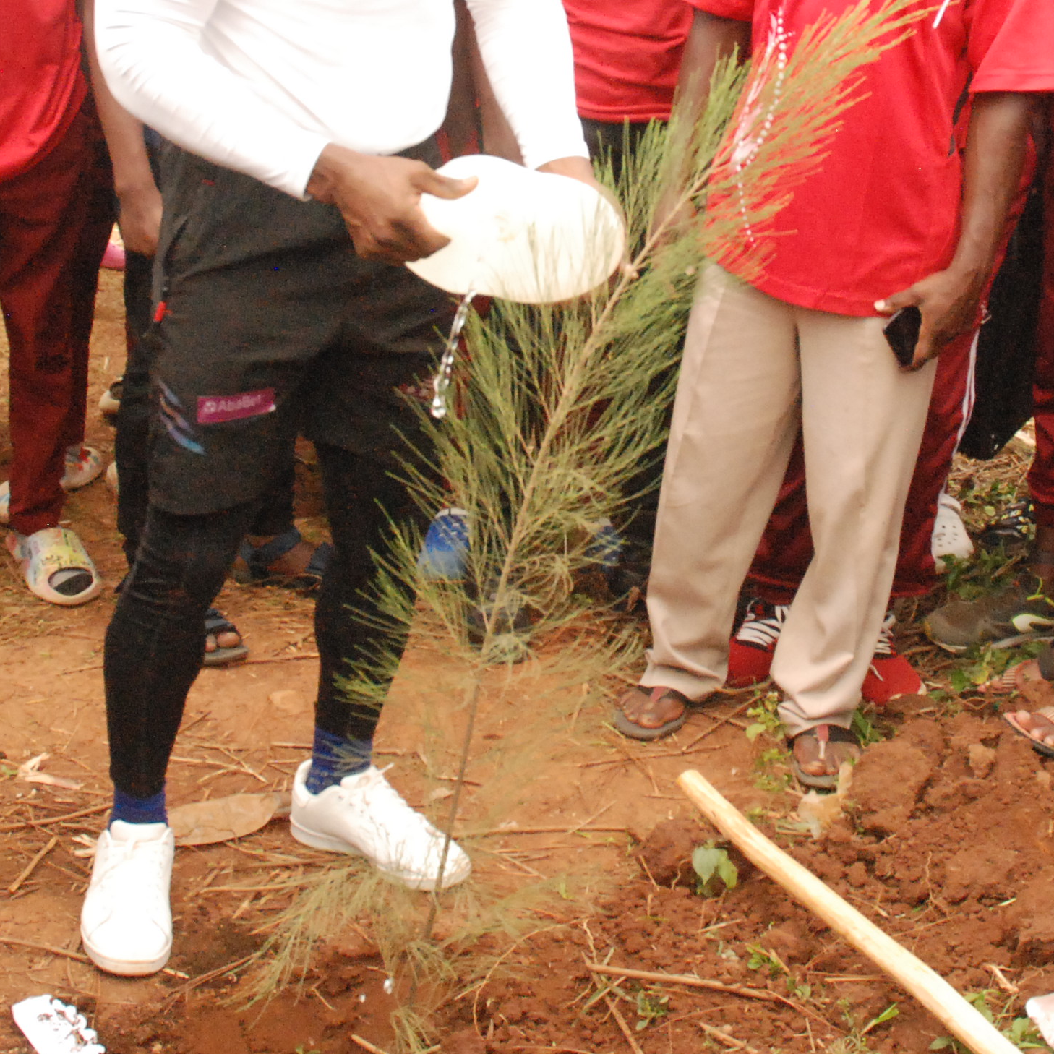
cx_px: 562
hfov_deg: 28.2
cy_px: 231
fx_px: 2101
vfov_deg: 27.7
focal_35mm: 61
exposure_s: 1/500
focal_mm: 18
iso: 1600
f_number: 9
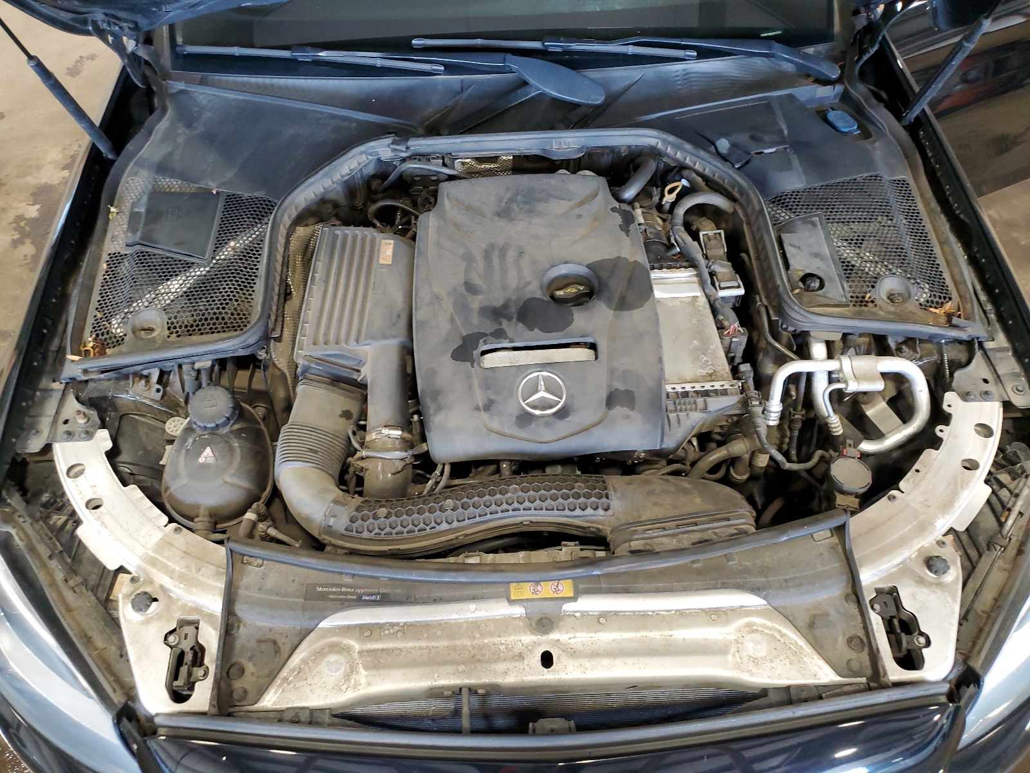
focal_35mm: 26
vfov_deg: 53.1
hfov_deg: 67.3
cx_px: 515
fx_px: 774
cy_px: 386
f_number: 1.5
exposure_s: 1/60.2
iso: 216
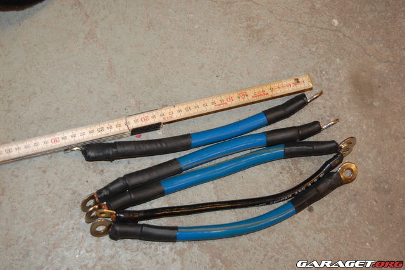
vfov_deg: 21.5
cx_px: 202
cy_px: 135
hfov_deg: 31.9
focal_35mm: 63
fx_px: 708
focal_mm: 42
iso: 400
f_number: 5.3
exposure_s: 1/60
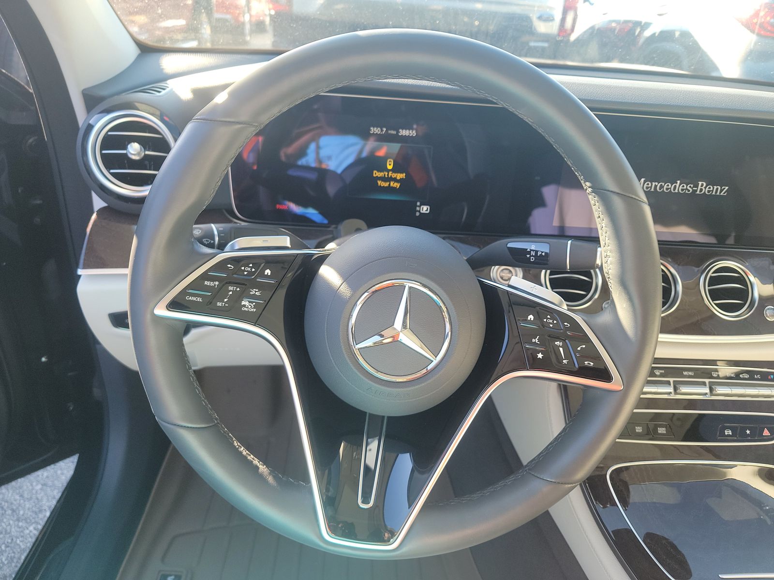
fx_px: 537
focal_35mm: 24
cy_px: 290
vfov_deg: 56.8
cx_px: 387
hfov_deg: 71.6
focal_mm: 6.7
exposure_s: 1/59
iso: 79
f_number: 1.8
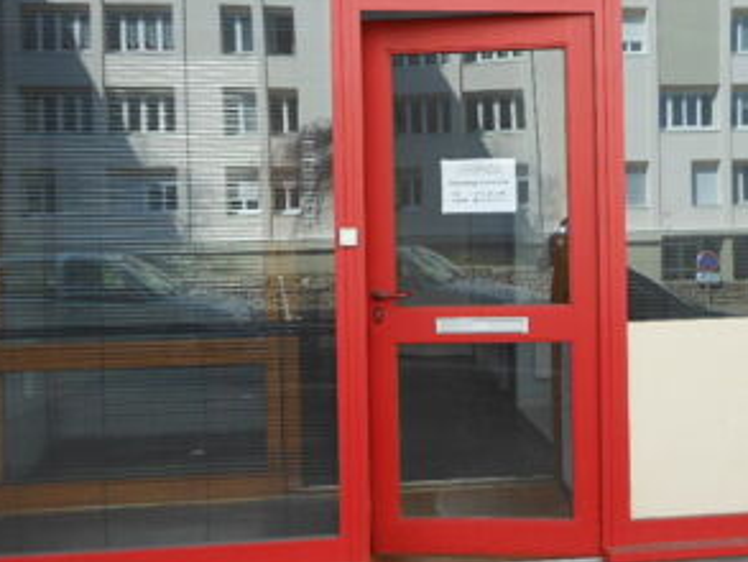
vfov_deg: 34.9
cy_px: 204
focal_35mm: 41
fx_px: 886
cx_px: 472
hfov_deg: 45.3
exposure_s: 1/200
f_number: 3.2
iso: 80
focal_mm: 4.5
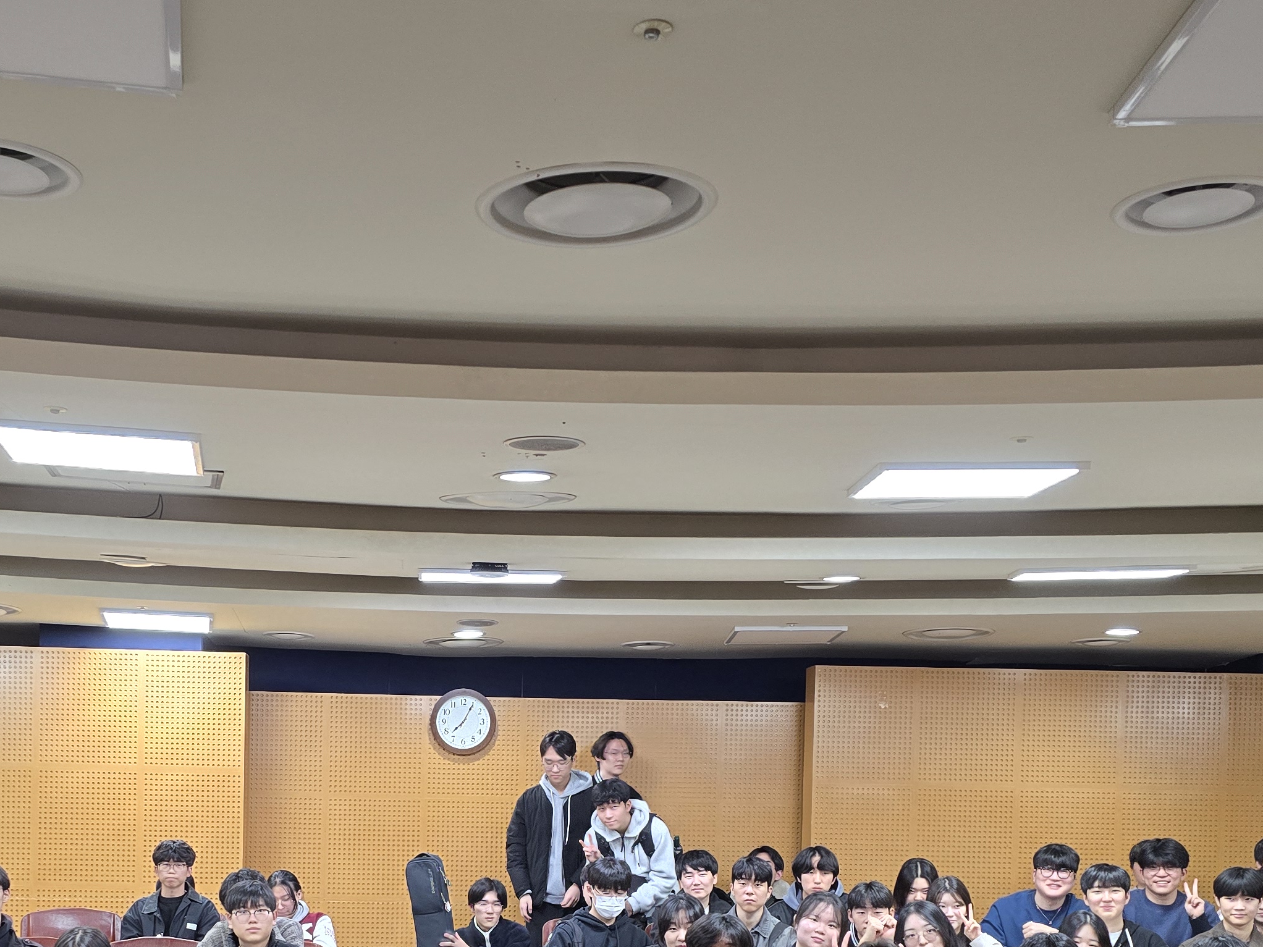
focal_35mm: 45
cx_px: 447
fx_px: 1642
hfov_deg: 41.7
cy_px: 846
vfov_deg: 30.8
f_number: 1.7
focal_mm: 6.3
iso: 400
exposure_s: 1/120
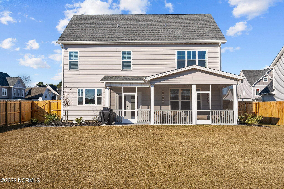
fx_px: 276
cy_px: 94
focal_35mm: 35
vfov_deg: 37.8
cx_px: 142
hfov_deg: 54.4
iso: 200
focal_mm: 35
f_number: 4
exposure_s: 1/4000
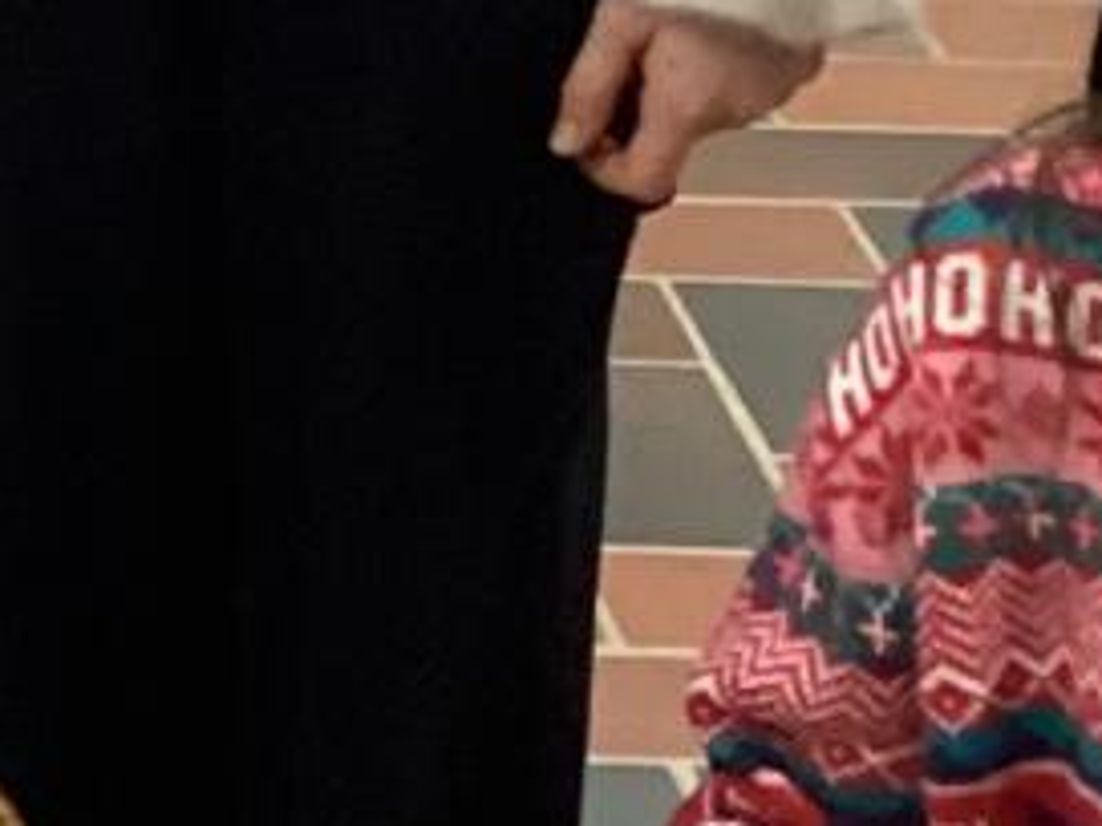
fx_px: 7258
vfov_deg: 6.5
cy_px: 154
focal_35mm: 228
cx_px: -1074
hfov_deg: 8.3
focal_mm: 3.3
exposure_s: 1/50
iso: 320
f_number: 2.4
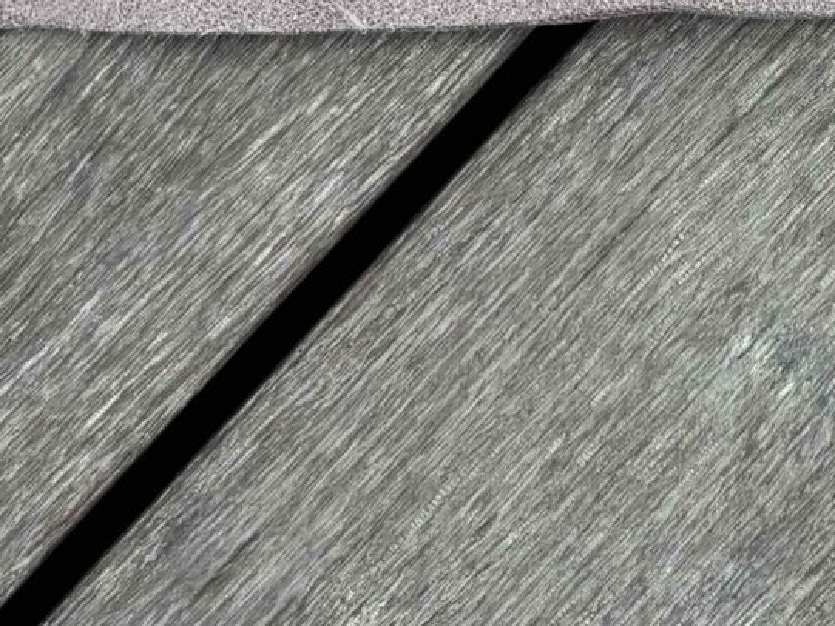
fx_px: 2968
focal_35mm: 123
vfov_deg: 10.6
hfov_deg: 15.5
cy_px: -797
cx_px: 980
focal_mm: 5.96
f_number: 1.6
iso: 40
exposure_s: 1/142
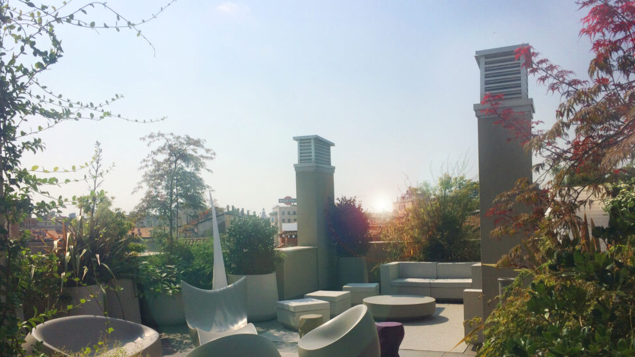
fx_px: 556
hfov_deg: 59.5
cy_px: 233
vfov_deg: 35.3
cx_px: 323
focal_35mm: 33
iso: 32
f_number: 2.2
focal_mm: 4.15
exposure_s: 1/5128
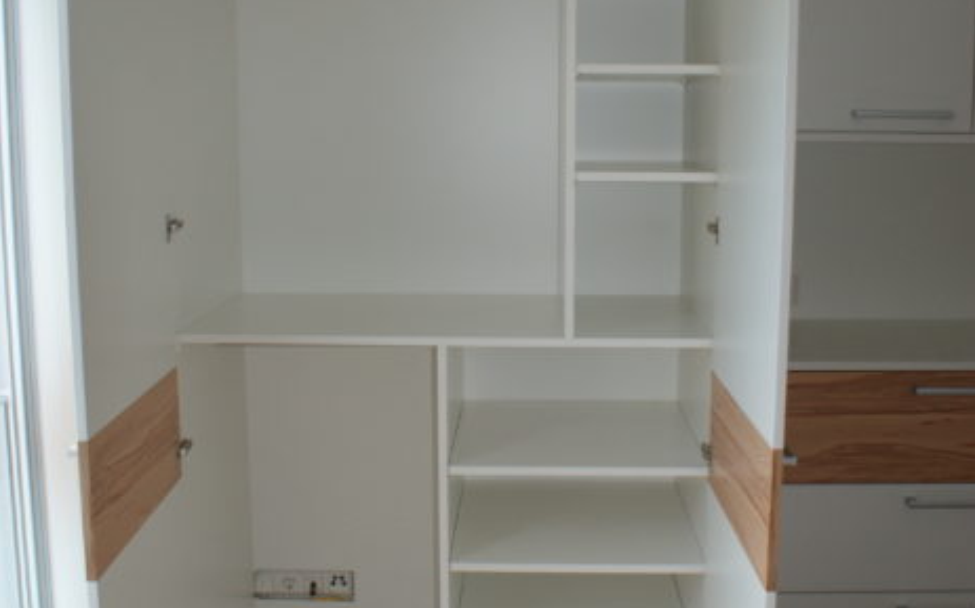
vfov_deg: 30.5
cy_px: 296
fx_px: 1116
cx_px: 486
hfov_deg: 47.2
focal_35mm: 42
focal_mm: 18
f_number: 5.6
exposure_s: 1/80
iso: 400
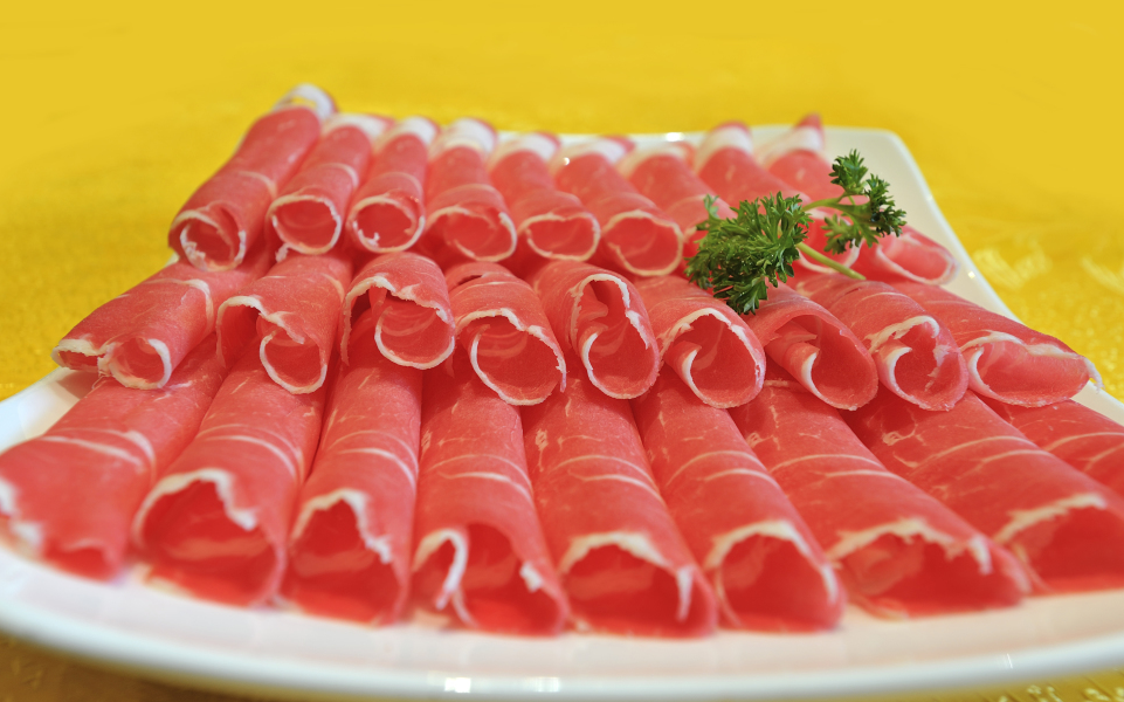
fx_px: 1164
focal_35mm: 38
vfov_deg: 33.6
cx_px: 570
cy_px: 369
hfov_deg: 51.6
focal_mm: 35
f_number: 8
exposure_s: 1/2.5
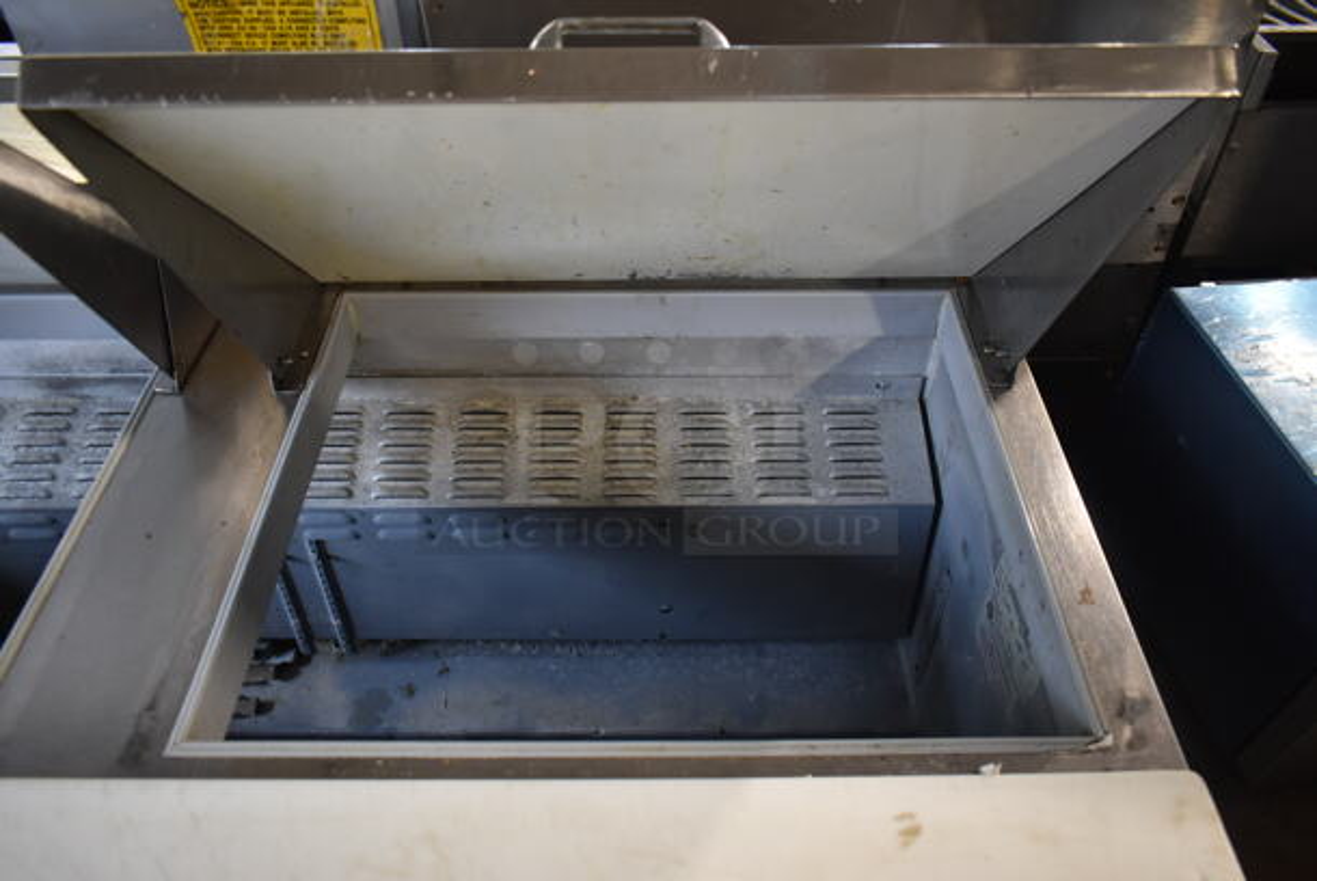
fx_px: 989
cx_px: 658
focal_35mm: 27
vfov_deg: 48.0
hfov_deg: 67.3
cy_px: 440
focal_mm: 18
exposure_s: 1/30
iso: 1000
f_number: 3.5
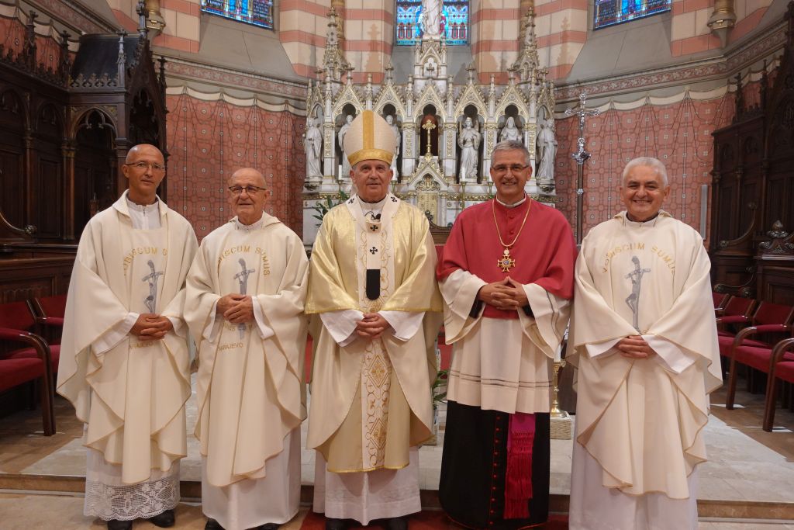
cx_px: 397
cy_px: 265
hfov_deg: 63.7
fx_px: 640
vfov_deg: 45.0
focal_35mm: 29
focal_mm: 11.3
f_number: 2.5
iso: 800
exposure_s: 1/80
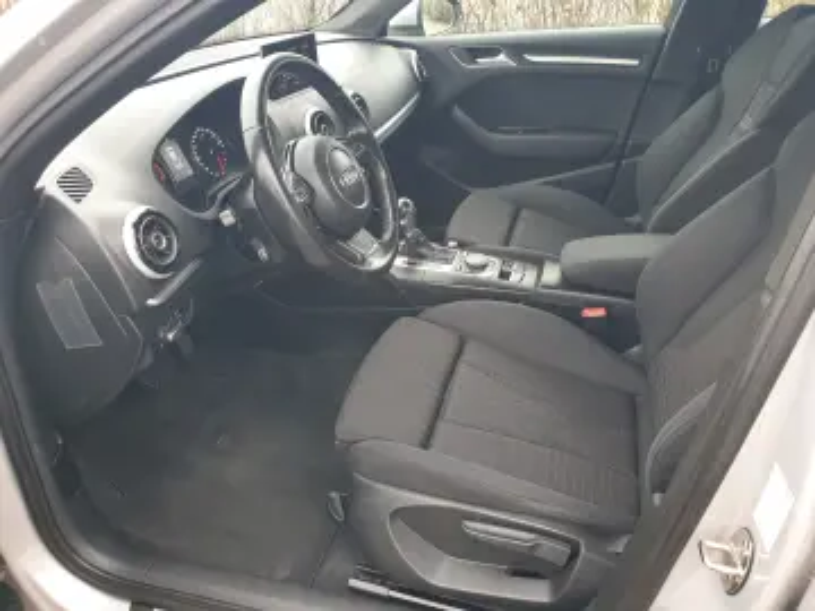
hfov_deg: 67.3
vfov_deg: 53.1
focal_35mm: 26
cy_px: 306
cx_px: 408
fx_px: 612
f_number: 2.4
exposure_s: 1/50
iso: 100
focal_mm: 4.3
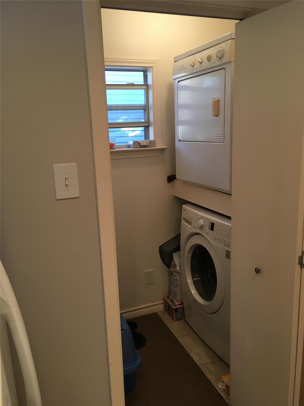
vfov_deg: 61.7
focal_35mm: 29
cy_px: 203
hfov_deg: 48.2
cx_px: 152
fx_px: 340
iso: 50
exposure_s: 1/30
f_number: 2.2
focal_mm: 4.15
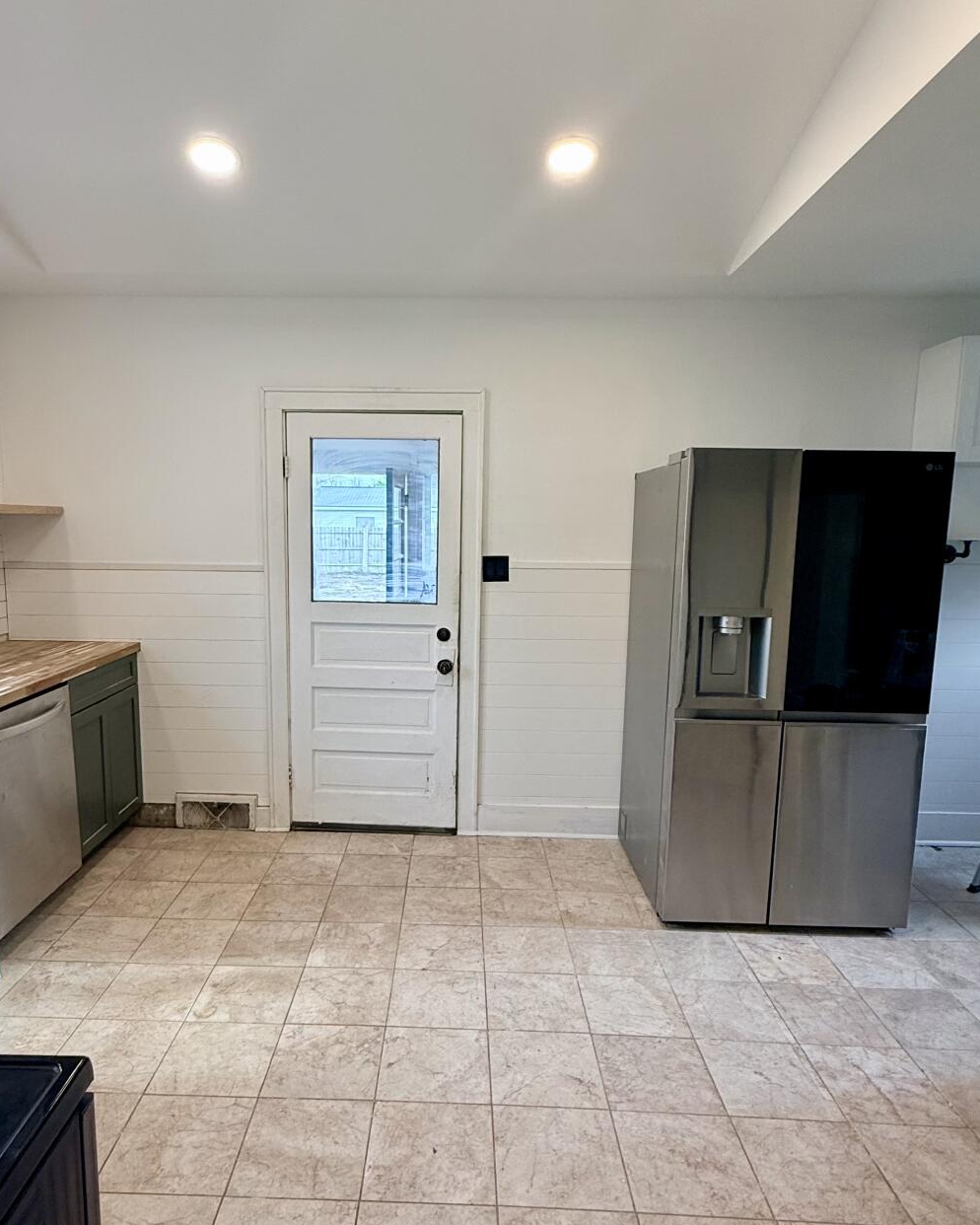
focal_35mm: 22
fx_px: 797
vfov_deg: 75.0
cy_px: 637
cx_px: 436
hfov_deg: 63.0
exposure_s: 1/120
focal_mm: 2.22
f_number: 2.2
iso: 125
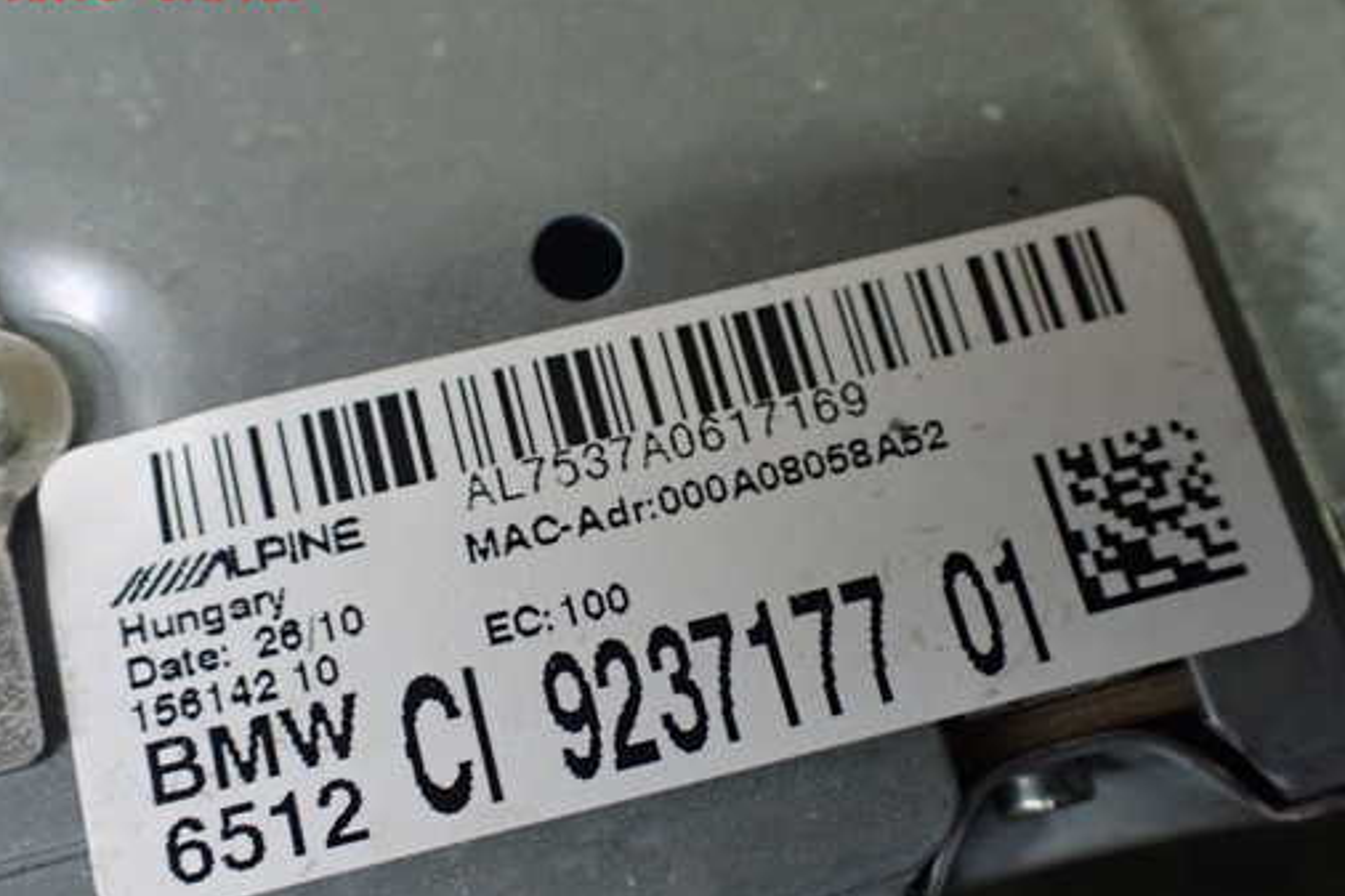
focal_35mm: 37
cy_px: 548
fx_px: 1382
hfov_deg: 51.8
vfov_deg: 35.8
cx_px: 614
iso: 800
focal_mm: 5.4
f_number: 2.3
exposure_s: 1/60
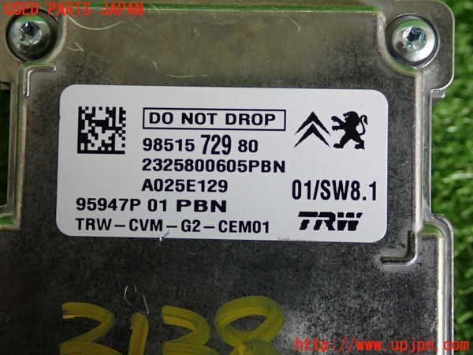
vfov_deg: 29.1
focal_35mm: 50
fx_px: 683
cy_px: 178
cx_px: 236
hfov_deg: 38.2
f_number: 3.2
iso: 200
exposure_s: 1/50
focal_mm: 9.01
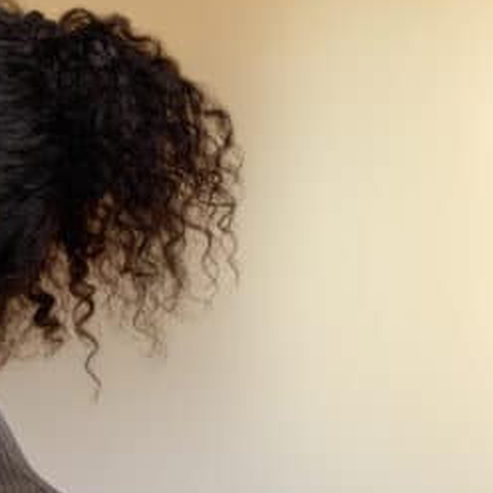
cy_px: 334
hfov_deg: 18.4
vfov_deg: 19.0
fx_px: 1466
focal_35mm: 91
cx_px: -44
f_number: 11
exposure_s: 1/125
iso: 250
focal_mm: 34
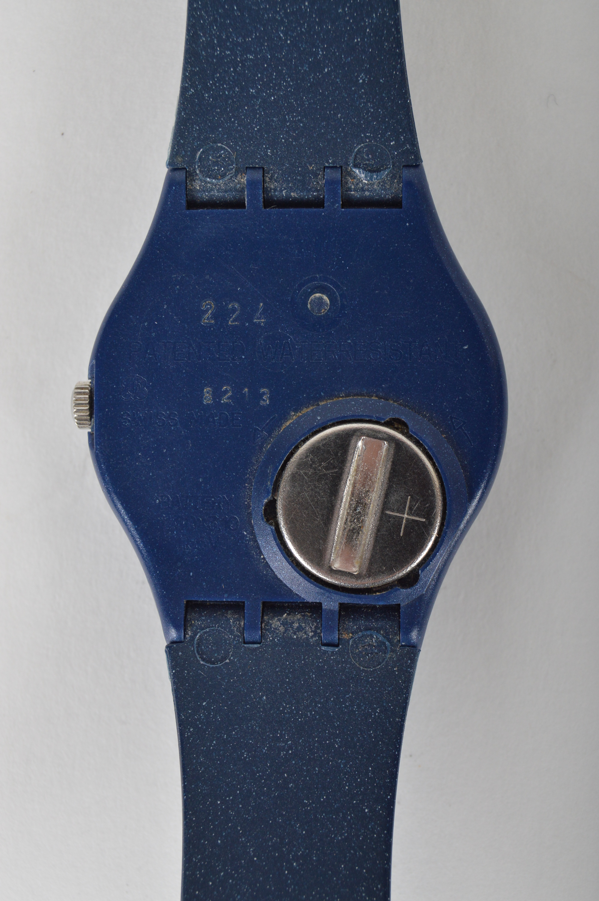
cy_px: 450
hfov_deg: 16.5
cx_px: 300
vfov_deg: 24.6
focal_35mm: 82
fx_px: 2063
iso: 400
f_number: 11
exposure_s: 1/160
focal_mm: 55
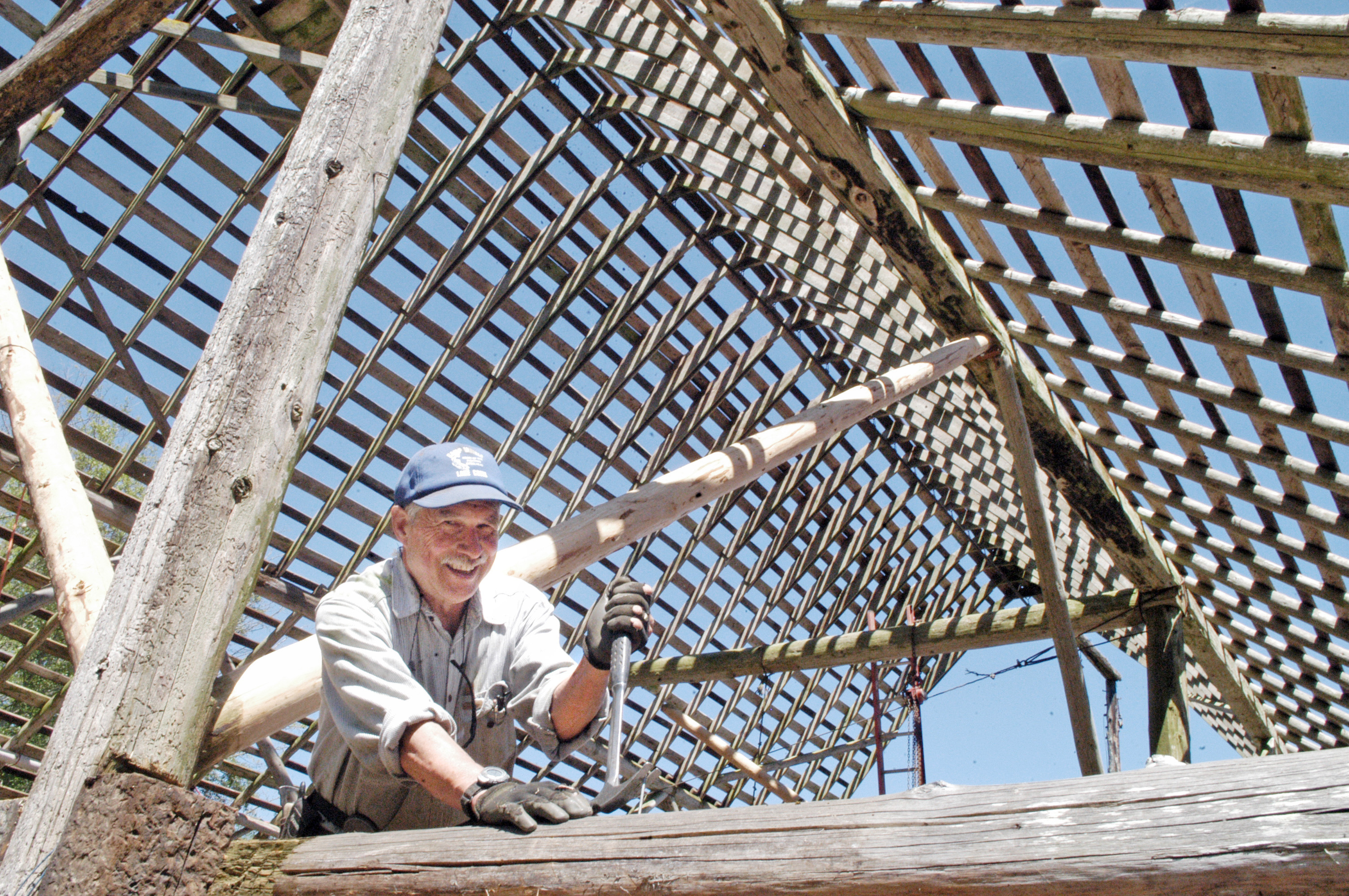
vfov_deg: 43.5
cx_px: 674
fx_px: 1123
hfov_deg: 62.0
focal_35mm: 30
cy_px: 448
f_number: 25
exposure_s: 1/125
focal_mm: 20
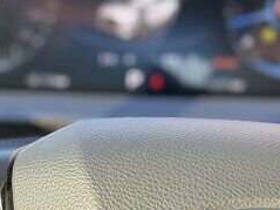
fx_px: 889
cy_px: 222
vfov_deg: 13.2
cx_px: -37
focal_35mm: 110
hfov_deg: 17.2
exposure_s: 1/145
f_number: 1.78
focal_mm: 6.76
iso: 80
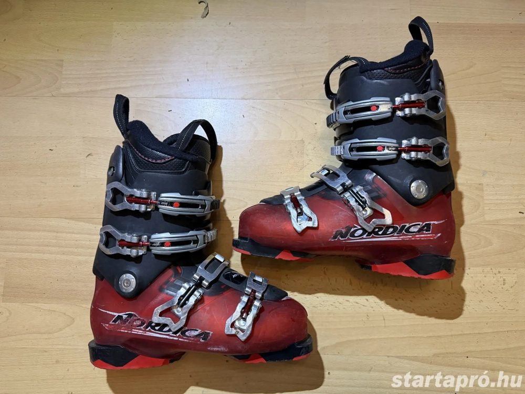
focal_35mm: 24
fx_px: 364
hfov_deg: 71.6
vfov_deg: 56.8
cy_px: 197
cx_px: 262
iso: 500
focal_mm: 6.76
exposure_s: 1/50
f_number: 1.78
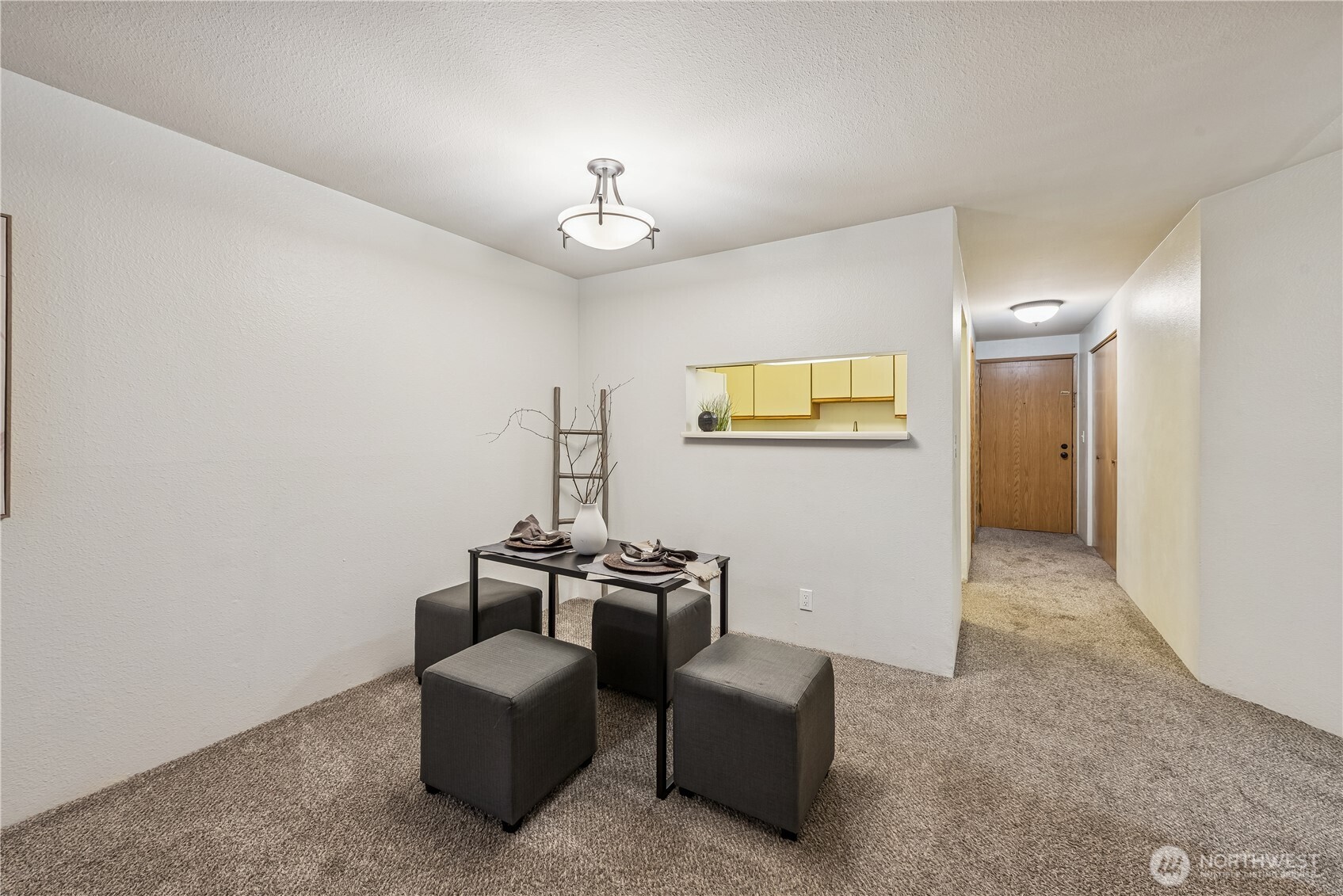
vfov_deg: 81.2
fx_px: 522
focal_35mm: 14
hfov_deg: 104.2
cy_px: 448
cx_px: 672
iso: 200
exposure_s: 1/3.33
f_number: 8
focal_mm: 14
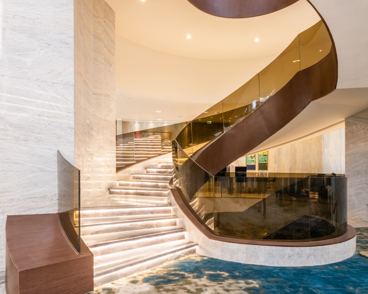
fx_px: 261
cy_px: 198
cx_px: 184
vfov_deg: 57.4
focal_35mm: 24
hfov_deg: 70.3
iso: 31
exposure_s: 15
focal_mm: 17
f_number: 22
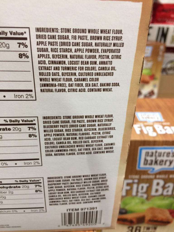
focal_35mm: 29
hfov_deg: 48.2
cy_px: 116
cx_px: 87
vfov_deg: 61.7
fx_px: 194
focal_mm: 4.15
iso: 80
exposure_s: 1/30
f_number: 2.2
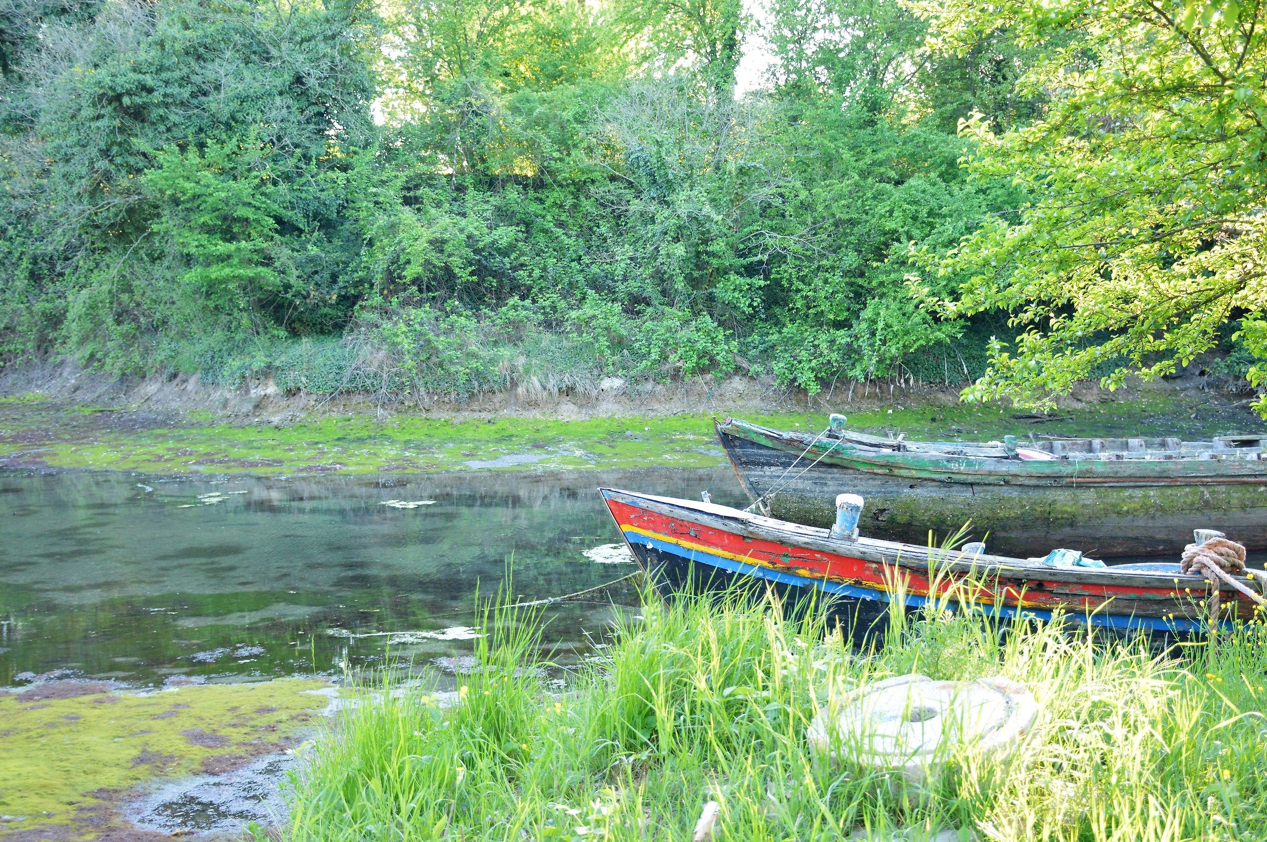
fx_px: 1424
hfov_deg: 48.0
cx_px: 634
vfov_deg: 32.9
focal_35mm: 40
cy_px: 421
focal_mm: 27
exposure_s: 1/40
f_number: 4.5
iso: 360
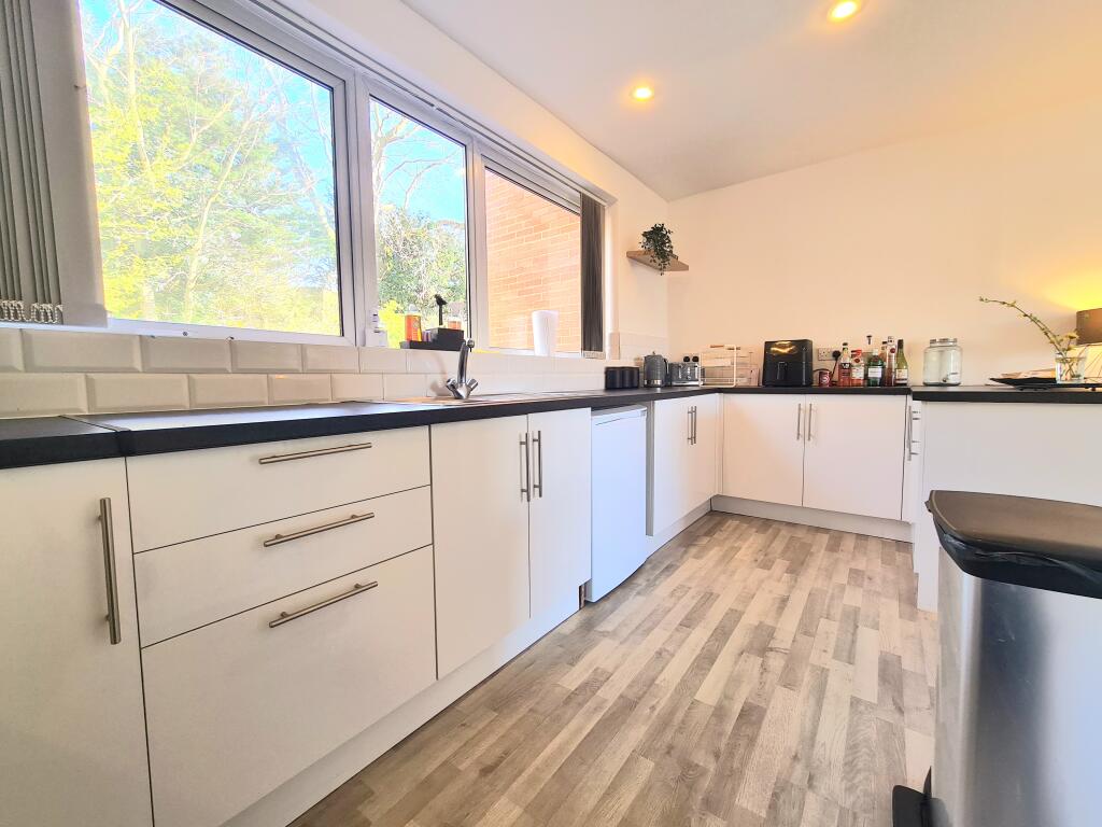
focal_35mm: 13
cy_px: 414
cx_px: 551
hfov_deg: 106.2
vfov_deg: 89.9
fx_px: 414
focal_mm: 2.22
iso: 80
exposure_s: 1/100
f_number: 2.2
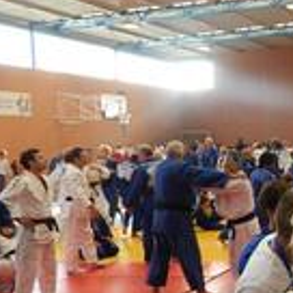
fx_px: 622
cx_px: 407
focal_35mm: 65
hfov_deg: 22.8
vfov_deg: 26.4
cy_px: 187
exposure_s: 1/30
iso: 80
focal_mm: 4.5
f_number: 3.1
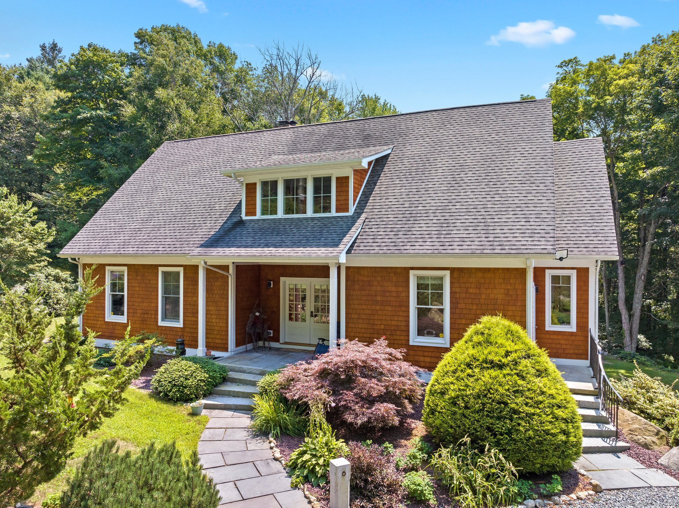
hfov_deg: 71.6
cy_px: 254
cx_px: 340
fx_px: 470
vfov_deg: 56.8
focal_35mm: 24
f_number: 5.6
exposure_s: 1/60
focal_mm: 12.29
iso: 400
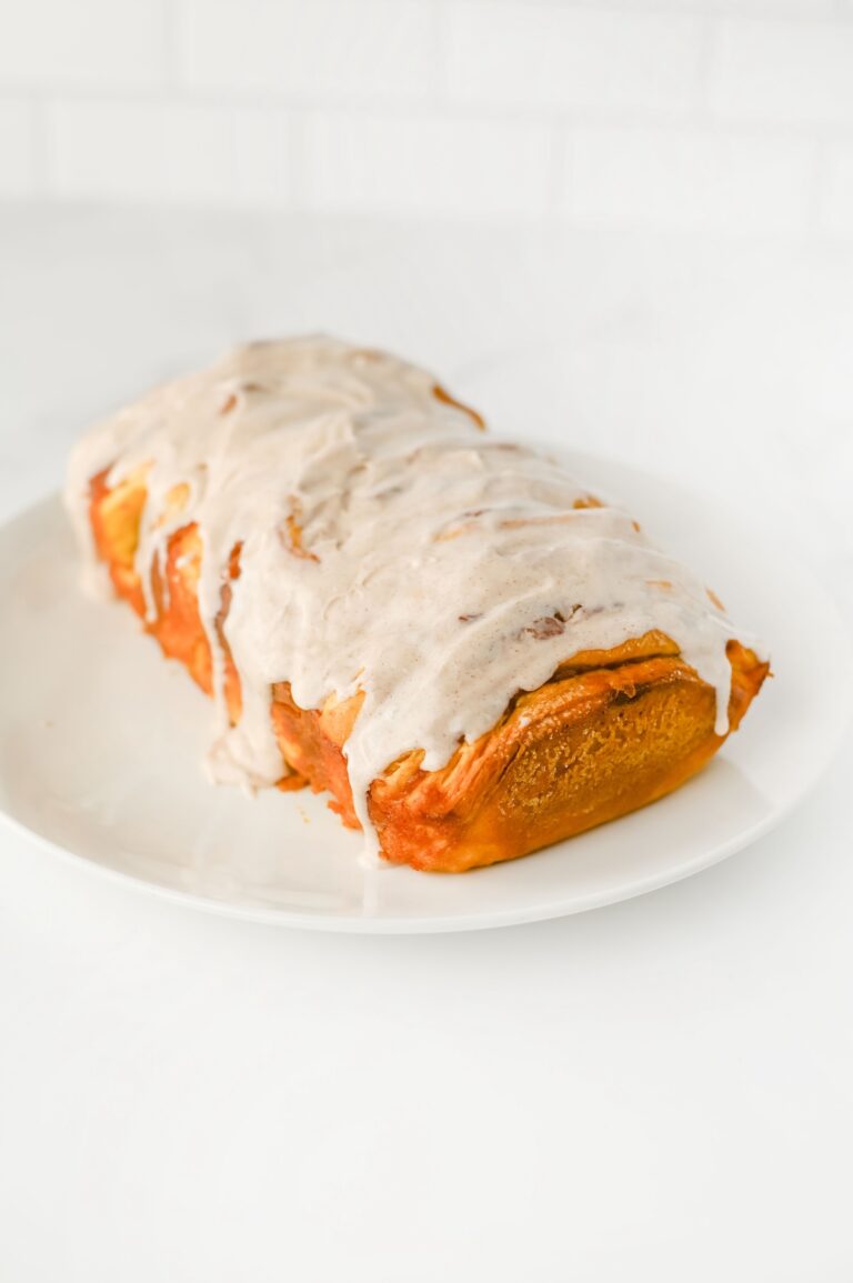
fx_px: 1780
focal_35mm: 50
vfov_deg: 39.6
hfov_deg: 26.9
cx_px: 426
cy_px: 642
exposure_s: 1/200
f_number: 4
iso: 160
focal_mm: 50
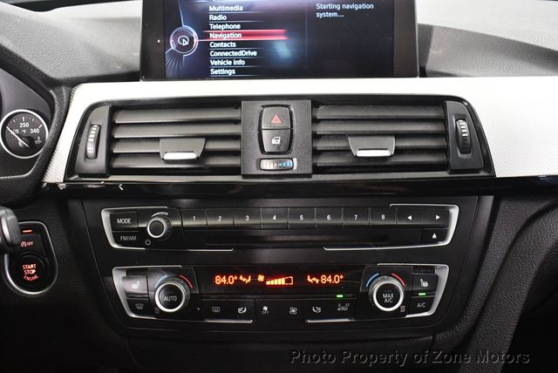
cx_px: 279
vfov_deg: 36.9
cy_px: 186
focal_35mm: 36
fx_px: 558
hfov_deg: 53.1
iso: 3200
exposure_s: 1/60
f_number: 3.5
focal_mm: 18
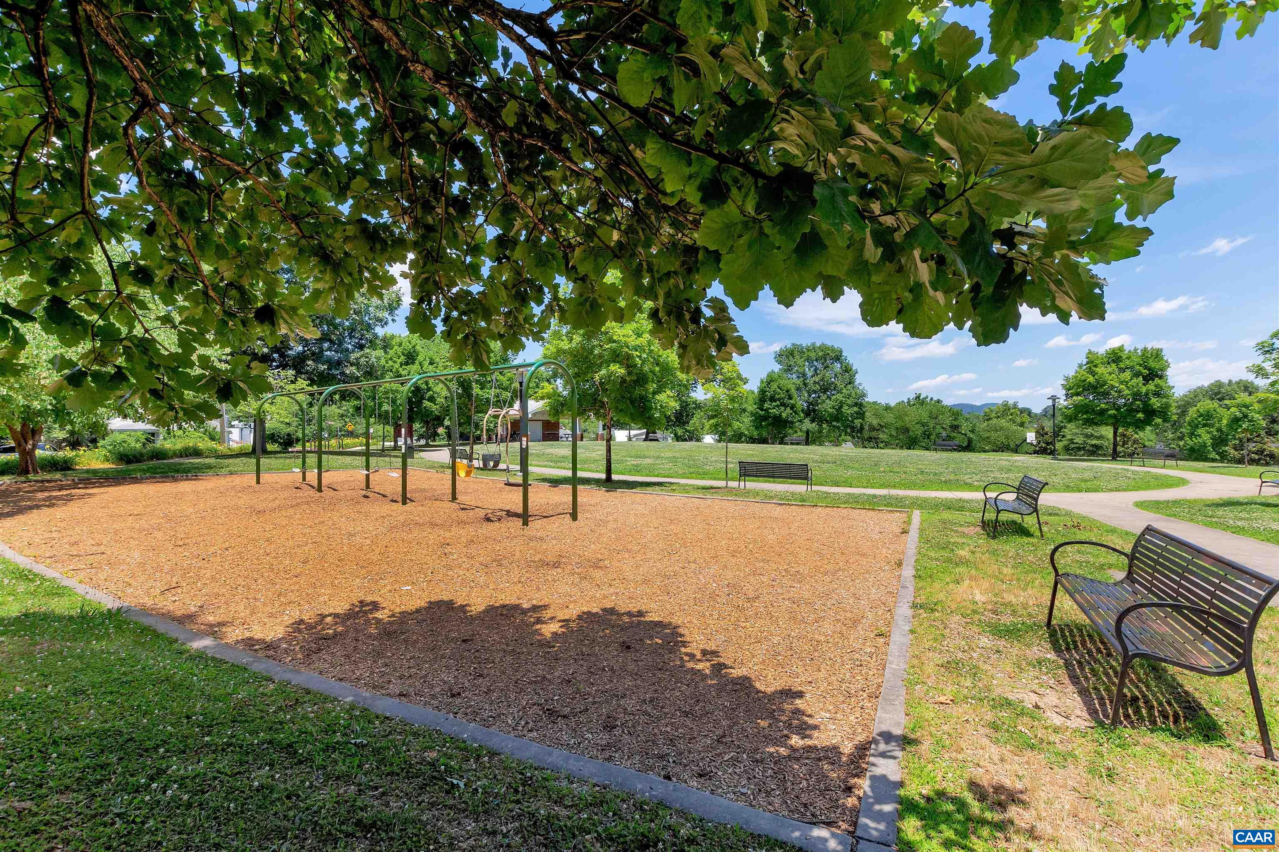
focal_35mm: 16
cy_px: 426
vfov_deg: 72.1
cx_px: 640
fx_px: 586
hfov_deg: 95.0
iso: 200
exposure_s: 1/500
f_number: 8
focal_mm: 11
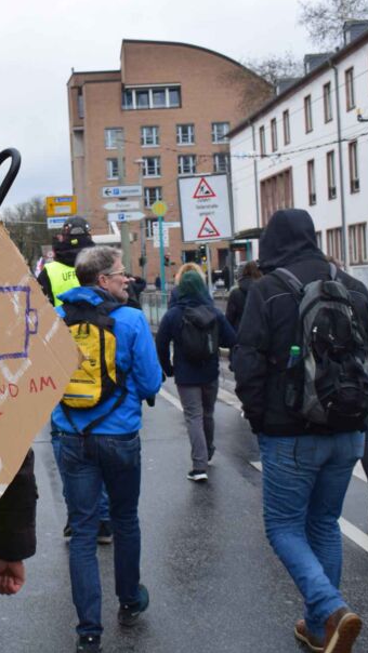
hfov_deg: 19.1
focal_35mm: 60
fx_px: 1037
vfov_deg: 35.0
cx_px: -56
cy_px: 328
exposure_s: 1/200
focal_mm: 25
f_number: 10
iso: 400
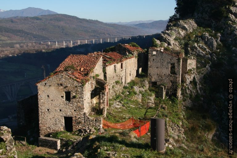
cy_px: 79
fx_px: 296
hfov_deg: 43.6
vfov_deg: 29.9
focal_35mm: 45
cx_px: 118
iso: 100
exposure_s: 1/160
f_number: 10
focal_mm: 28
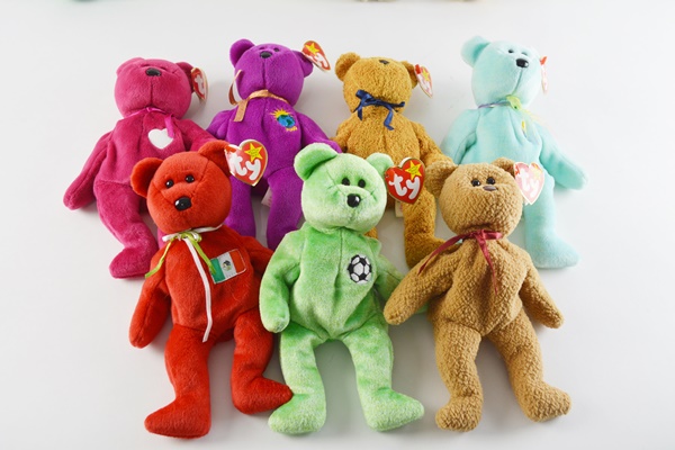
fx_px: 675
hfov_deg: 53.1
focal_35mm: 36
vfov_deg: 36.9
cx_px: 338
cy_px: 225
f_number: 5.6
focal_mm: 24
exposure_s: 1/125
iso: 400
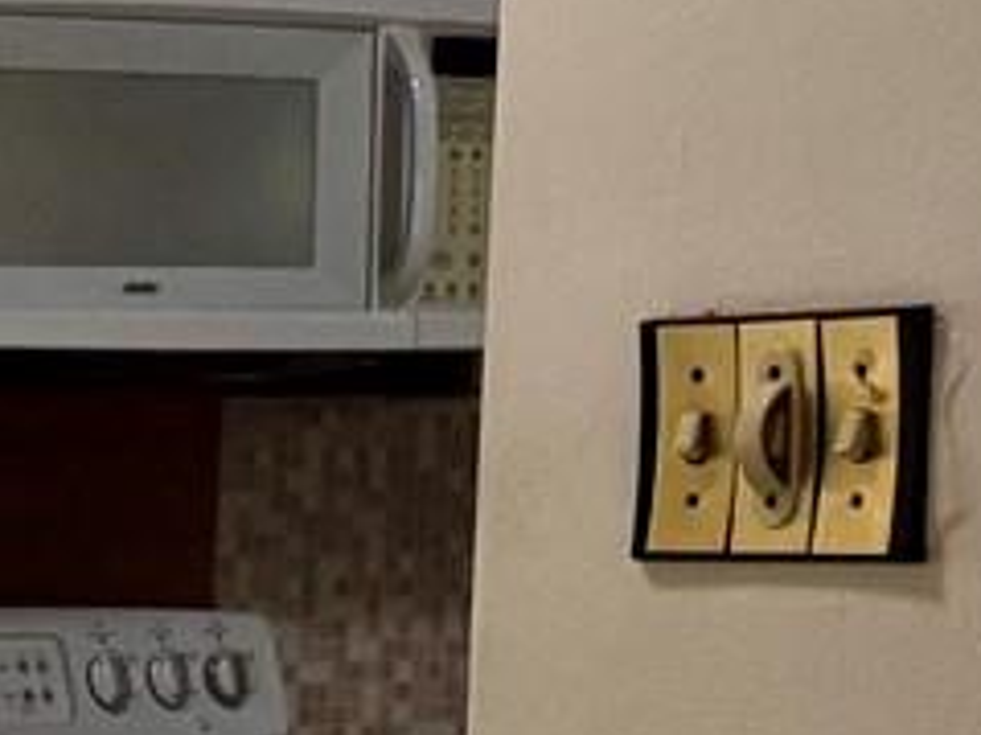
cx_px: -1584
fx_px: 4560
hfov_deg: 10.2
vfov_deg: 9.1
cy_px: 858
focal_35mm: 161
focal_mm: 6.76
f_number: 1.78
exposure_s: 1/85
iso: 200
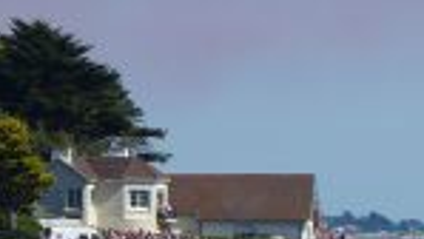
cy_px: -21
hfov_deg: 3.0
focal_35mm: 711
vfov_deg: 1.7
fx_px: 7998
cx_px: -228
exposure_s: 1/1600
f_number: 4
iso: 100
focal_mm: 35.1
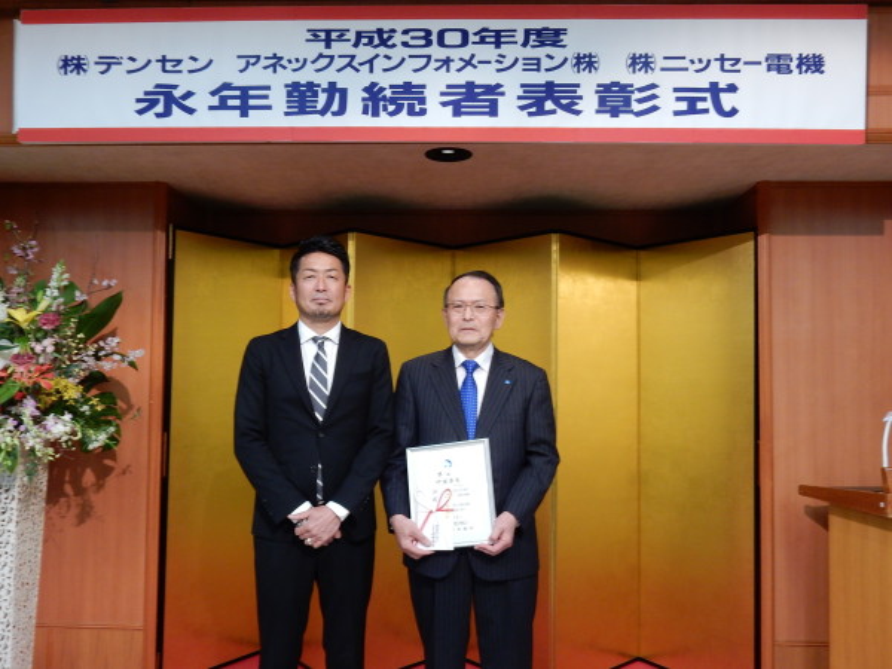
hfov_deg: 60.0
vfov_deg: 46.8
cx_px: 446
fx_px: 773
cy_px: 334
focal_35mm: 30
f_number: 4
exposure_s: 1/15
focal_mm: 5.4
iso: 200
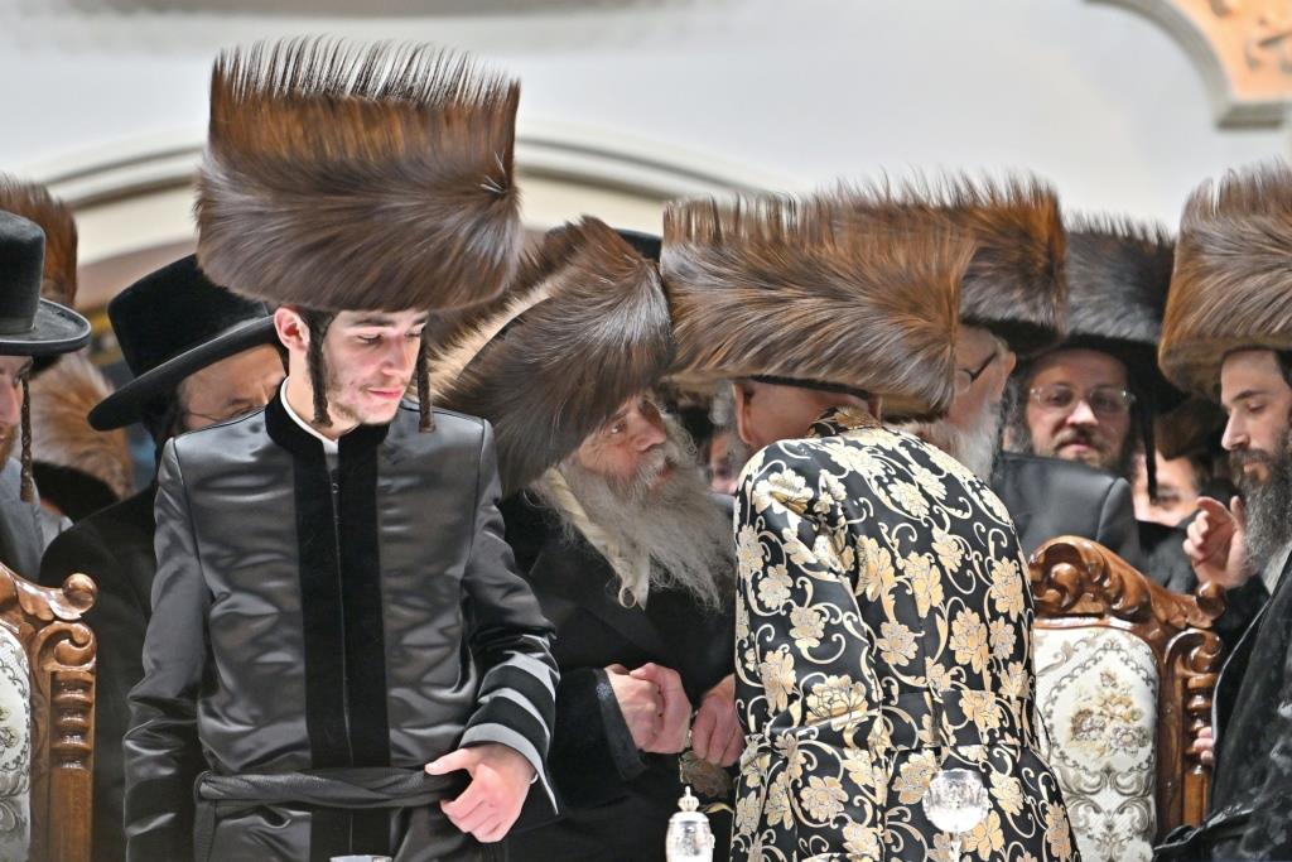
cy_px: 431
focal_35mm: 300
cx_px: 646
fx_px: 10767
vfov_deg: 4.6
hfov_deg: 6.9
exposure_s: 1/640
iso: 640
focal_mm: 200
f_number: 2.8
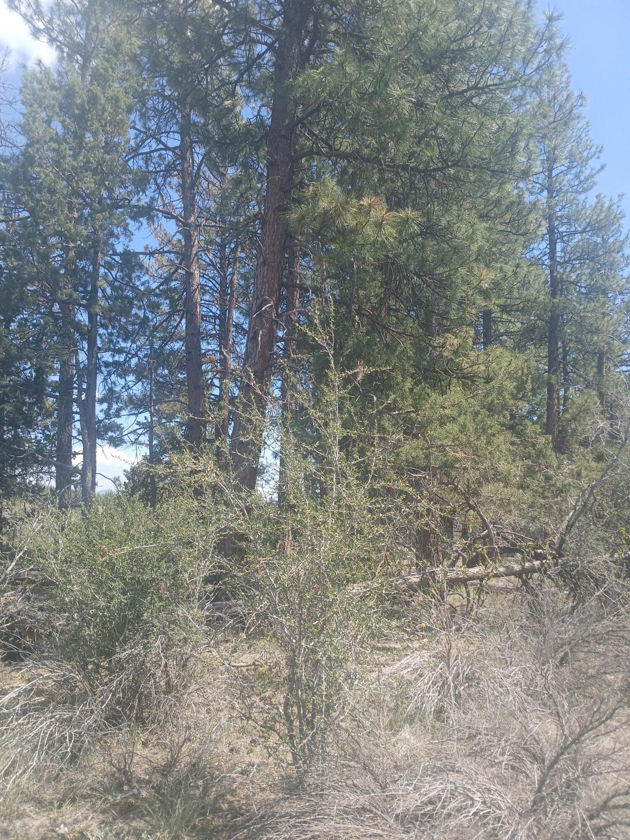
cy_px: 420
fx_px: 631
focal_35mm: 26
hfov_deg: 53.1
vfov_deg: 67.3
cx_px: 315
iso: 20
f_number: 1.8
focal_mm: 3.98
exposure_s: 1/230
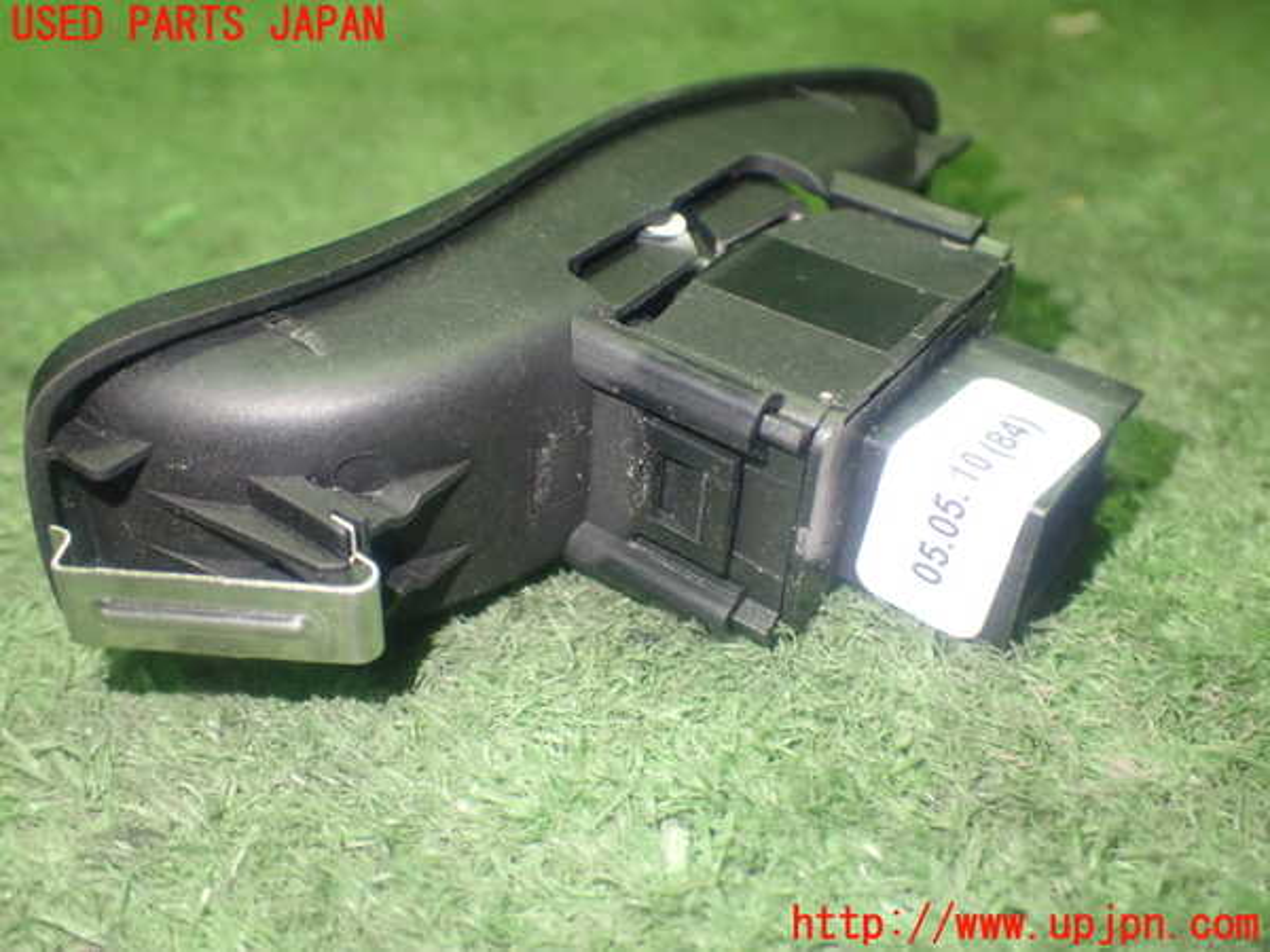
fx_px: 1394
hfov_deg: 49.0
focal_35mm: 38
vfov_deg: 37.7
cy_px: 476
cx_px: 635
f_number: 2.7
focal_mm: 6.83
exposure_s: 1/40
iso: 640
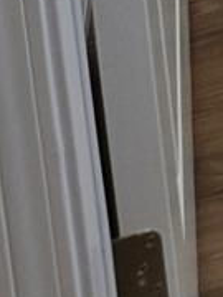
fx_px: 1314
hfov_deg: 8.3
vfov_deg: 9.3
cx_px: 662
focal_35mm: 153
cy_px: -672
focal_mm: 5.4
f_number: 1.8
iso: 50
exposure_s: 1/120
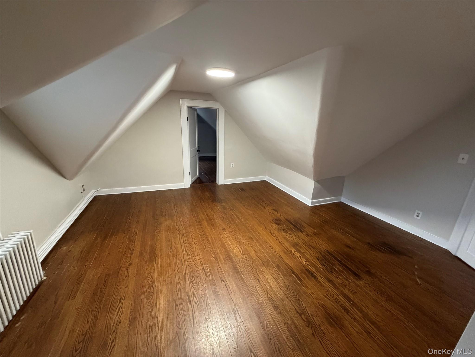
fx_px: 192
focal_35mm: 14
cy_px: 178
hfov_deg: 102.1
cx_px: 238
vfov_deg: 85.7
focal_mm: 2.22
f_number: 2.2
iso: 640
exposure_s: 1/60
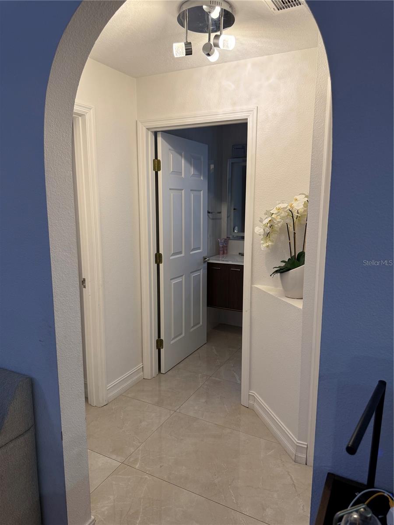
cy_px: 262
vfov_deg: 71.6
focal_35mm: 24
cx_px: 197
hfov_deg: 56.8
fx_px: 364
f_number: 1.78
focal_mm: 6.76
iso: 125
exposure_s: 1/60
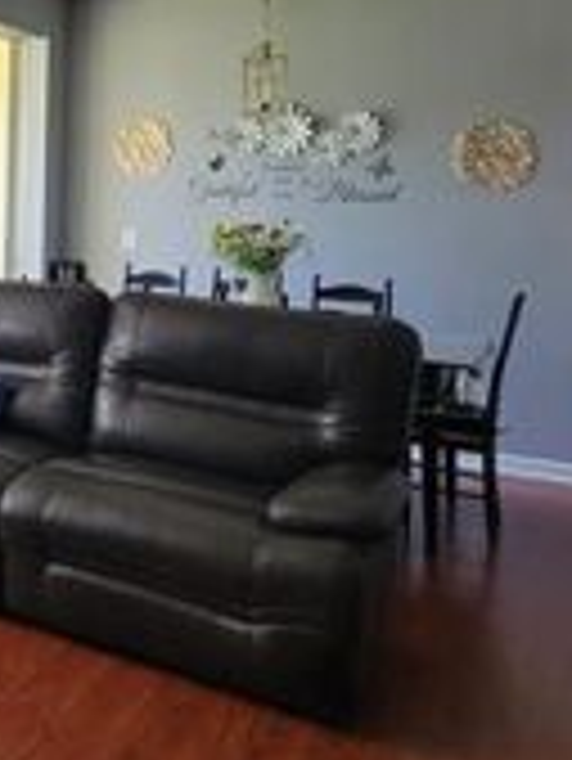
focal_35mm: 41
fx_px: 902
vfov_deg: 44.0
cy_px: 175
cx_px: -110
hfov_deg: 30.1
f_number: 2.2
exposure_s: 1/60
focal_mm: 2.2
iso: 160
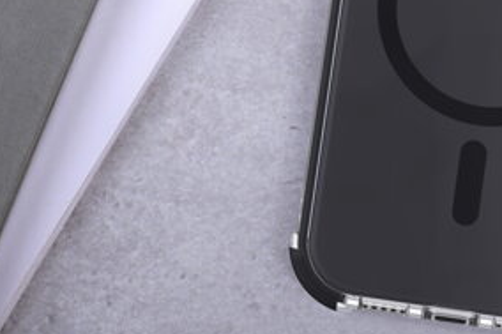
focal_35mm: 141
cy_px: -46
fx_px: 1965
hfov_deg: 14.2
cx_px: 583
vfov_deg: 9.6
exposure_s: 1/100
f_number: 9
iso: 100
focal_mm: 50
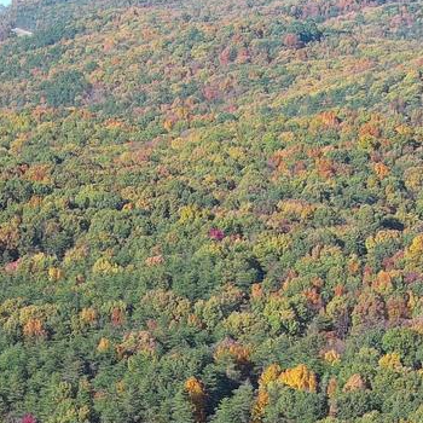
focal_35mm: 144
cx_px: 94
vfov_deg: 11.8
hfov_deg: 12.1
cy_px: 560
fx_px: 1991
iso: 100
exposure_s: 1/470
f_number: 2.8
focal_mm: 10.57
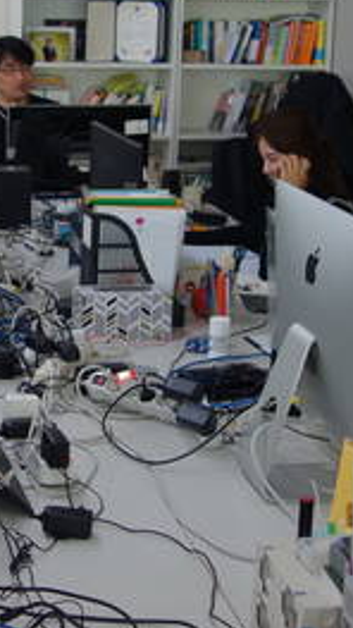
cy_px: 216
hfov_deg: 15.4
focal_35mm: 78
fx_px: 1298
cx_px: 55
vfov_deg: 27.0
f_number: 1.8
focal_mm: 10.4
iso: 125
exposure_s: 1/100
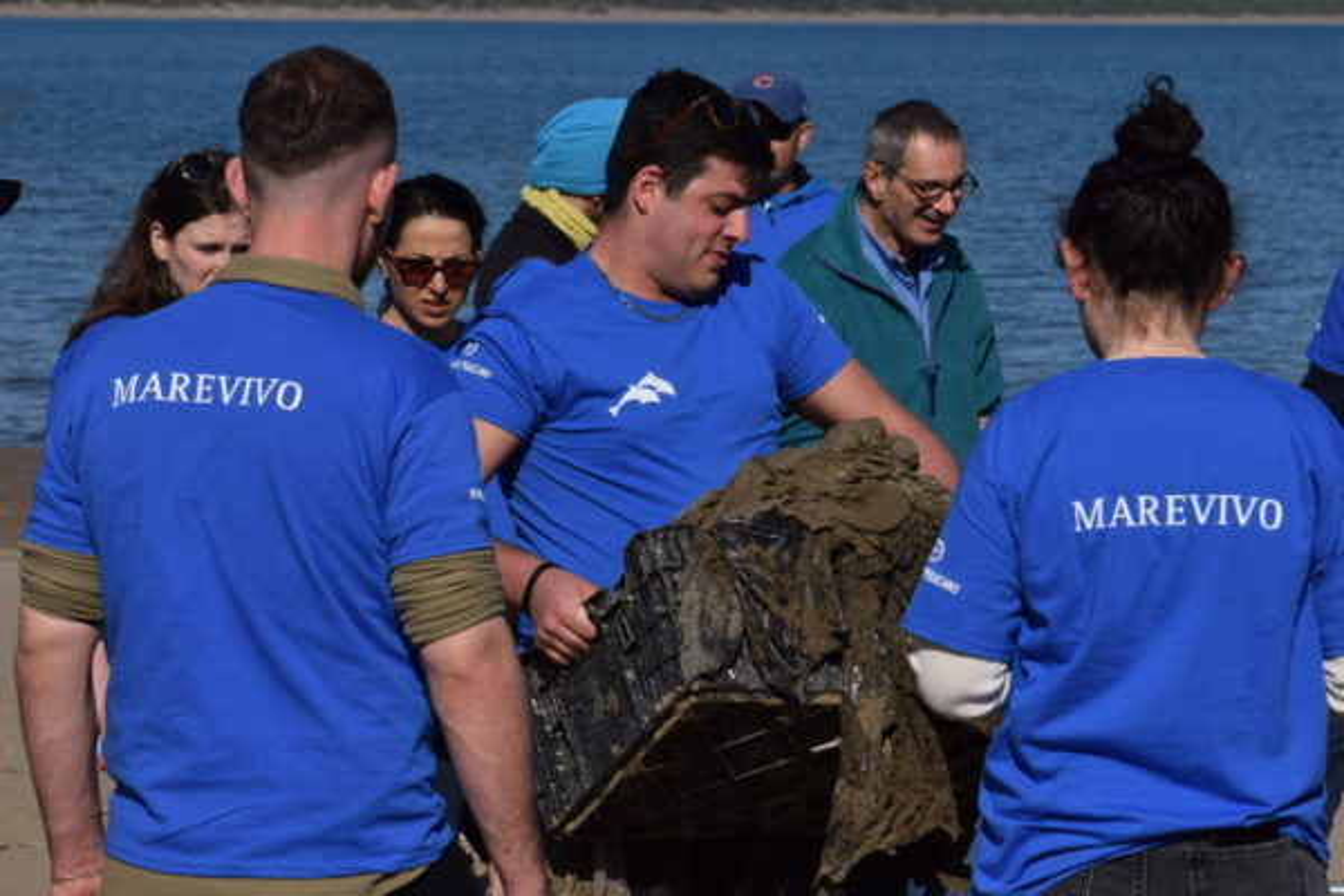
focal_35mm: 142
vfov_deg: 9.6
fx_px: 5320
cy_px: 448
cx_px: 672
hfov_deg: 14.4
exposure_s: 1/500
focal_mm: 95
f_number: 11
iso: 100
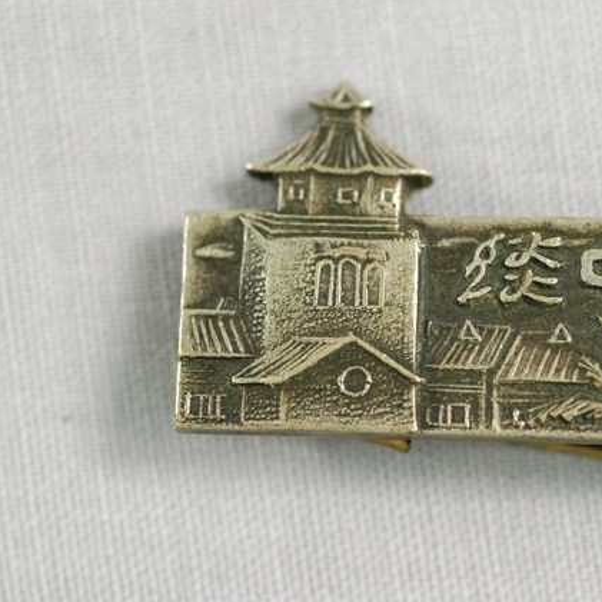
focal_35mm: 116
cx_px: 455
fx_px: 2282
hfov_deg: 15.0
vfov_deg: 15.0
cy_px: 300
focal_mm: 60
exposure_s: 1/15
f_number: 6.3
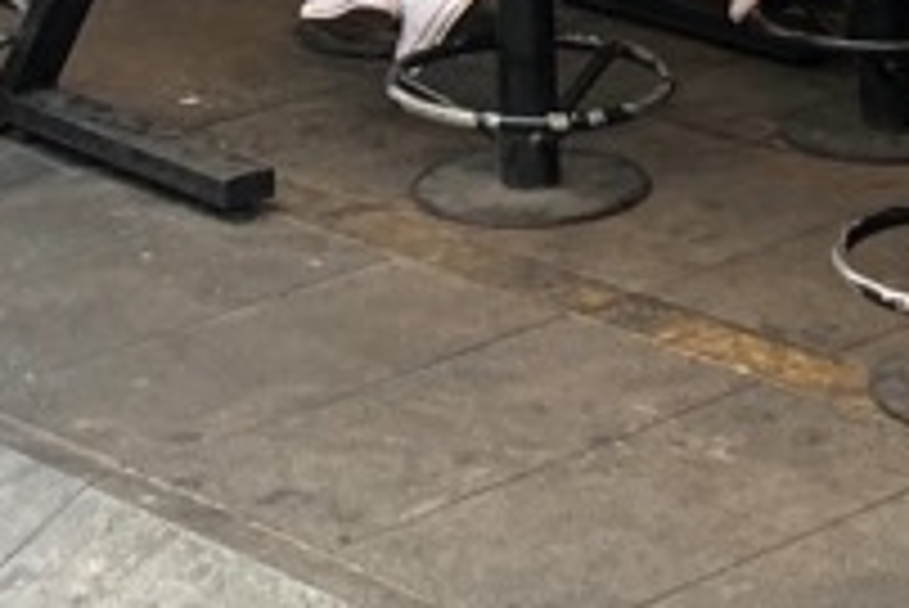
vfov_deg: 9.1
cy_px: -788
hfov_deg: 15.0
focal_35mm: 137
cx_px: 472
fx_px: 3462
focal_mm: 4.25
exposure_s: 1/60
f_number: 1.8
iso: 320
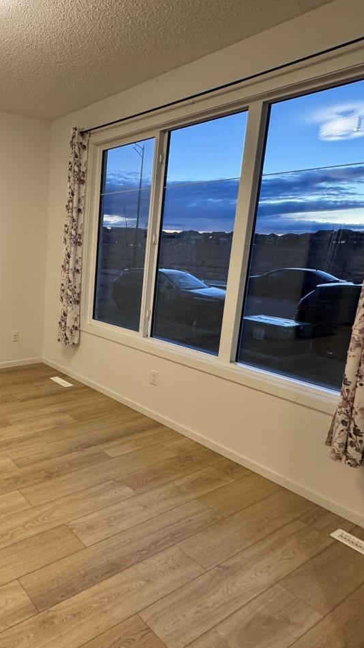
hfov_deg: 42.8
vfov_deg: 78.6
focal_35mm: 23
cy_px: 307
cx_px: 1
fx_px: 395
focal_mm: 2.22
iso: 250
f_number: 2.2
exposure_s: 1/60
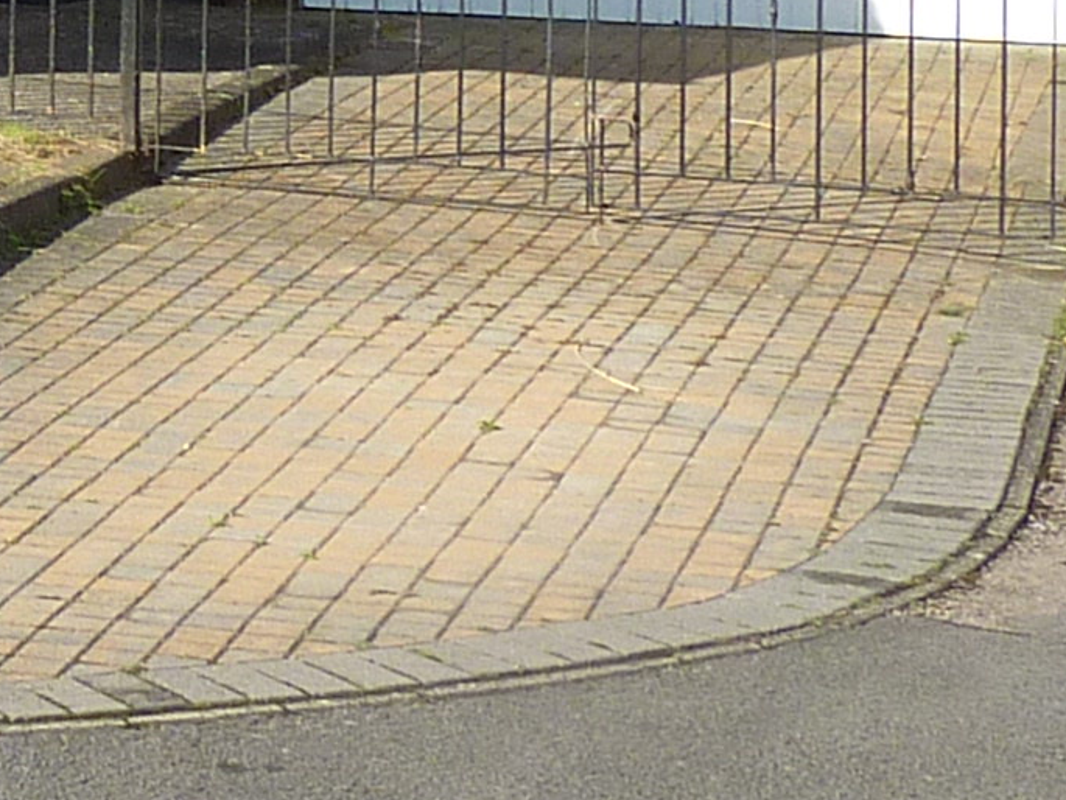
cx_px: -708
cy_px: -553
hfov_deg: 12.9
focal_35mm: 142
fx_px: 4374
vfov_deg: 10.0
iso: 80
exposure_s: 1/400
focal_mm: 4.4
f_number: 4
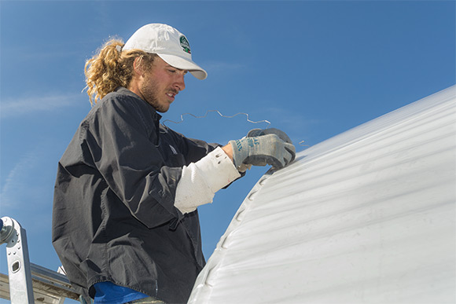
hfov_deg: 51.3
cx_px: 228
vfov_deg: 35.5
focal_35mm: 38
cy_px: 152
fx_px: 475
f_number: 8
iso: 100
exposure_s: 1/200
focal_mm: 25
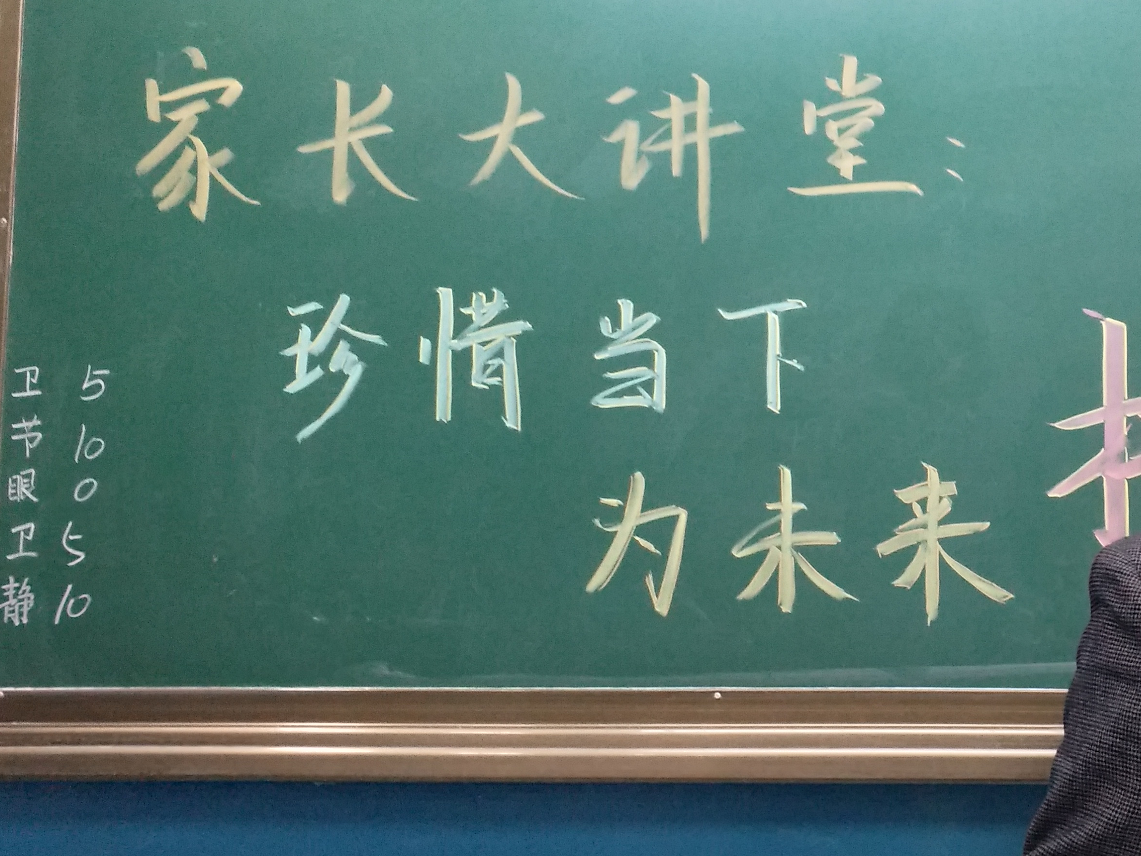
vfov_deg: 33.5
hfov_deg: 41.6
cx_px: 939
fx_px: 1417
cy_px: 341
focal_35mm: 43
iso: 464
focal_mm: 3.79
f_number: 2
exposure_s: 1/33.3
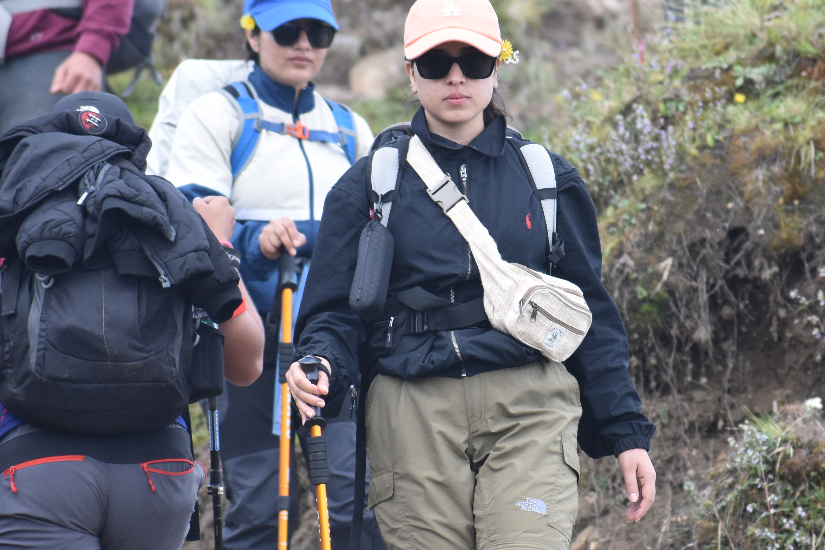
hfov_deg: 3.6
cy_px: 321
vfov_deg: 2.4
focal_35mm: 579
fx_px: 13268
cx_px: 535
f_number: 5.3
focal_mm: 210
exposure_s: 1/500
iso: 400
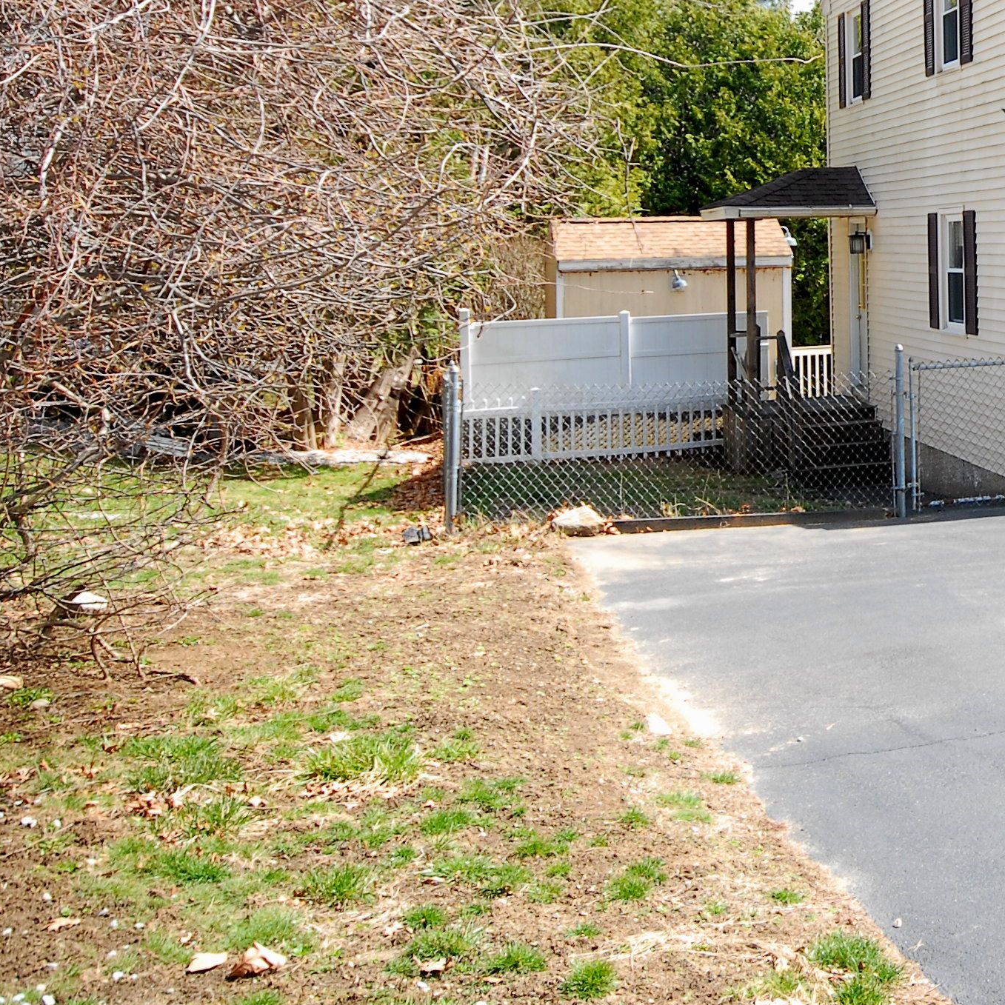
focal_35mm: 51
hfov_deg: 28.0
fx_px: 1675
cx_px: 1289
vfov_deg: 32.4
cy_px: 190
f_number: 8
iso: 200
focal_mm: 14
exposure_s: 1/100
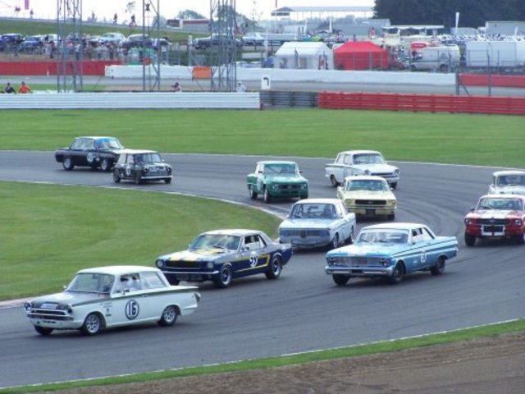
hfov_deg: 9.1
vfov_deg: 6.8
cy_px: 197
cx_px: 262
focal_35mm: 218
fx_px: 3306
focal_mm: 36.2
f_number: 4.5
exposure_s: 1/750
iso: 200
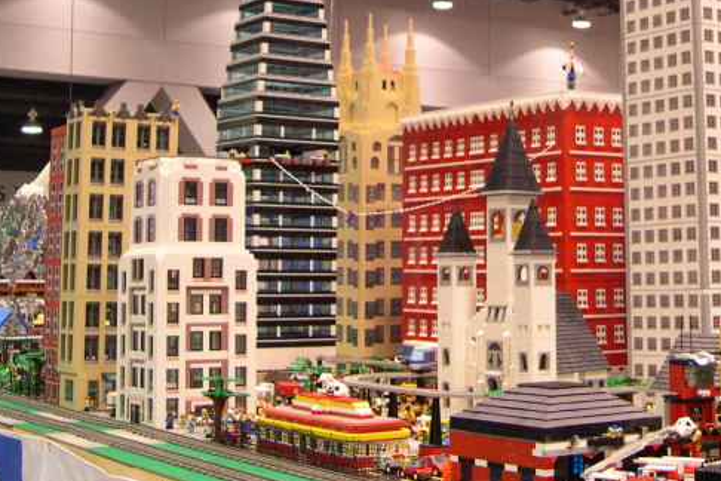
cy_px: 58
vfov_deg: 20.5
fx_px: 1302
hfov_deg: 30.5
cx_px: 536
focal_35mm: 65
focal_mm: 8
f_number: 2.8
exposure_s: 1/44.4
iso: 400
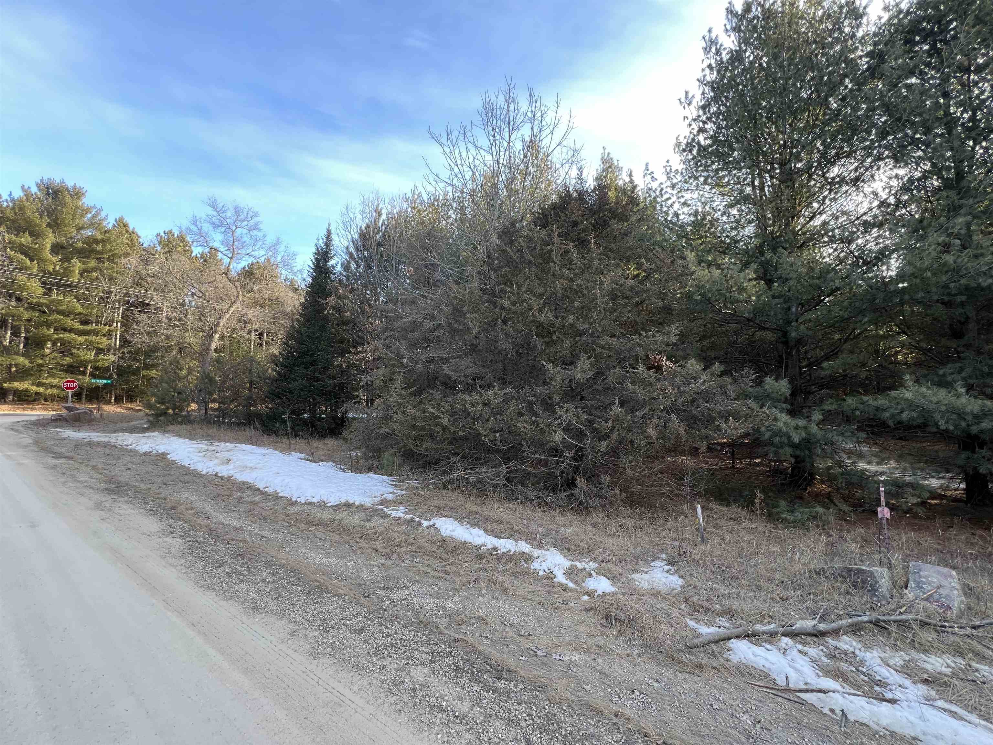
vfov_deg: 89.9
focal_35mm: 13
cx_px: 496
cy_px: 372
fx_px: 373
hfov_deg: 106.2
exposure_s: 1/99
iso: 50
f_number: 1.8
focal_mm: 1.57
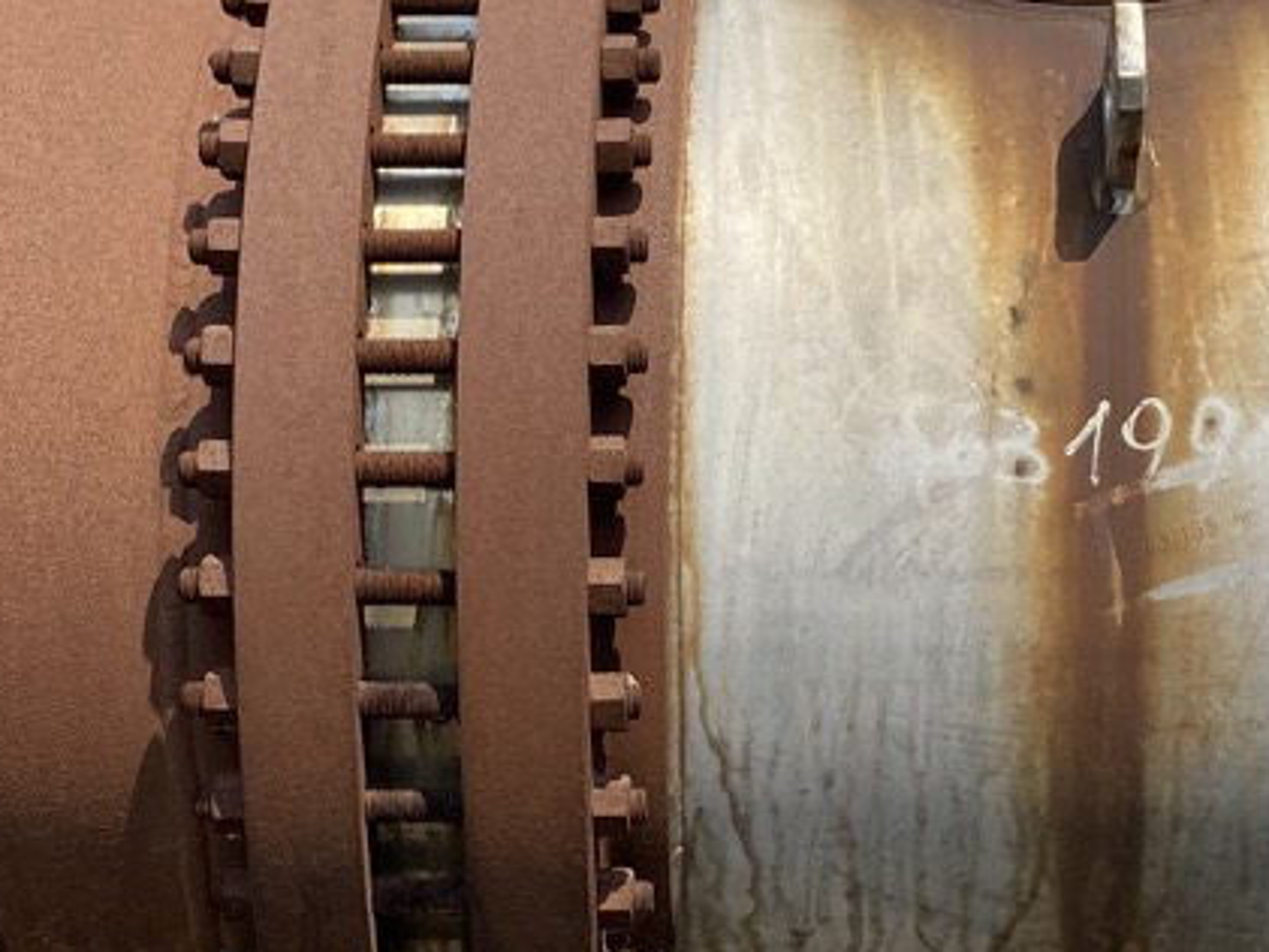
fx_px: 2897
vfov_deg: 18.6
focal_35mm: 79
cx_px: 630
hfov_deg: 24.7
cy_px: 600
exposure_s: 1/2105
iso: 32
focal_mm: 4.25
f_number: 1.8
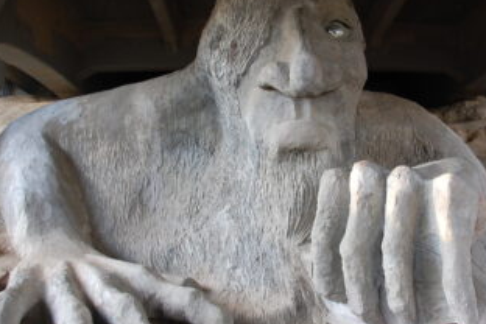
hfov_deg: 49.2
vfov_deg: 34.2
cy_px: 176
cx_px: 293
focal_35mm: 39
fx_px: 526
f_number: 3.5
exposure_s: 1/50
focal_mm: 18
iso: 400
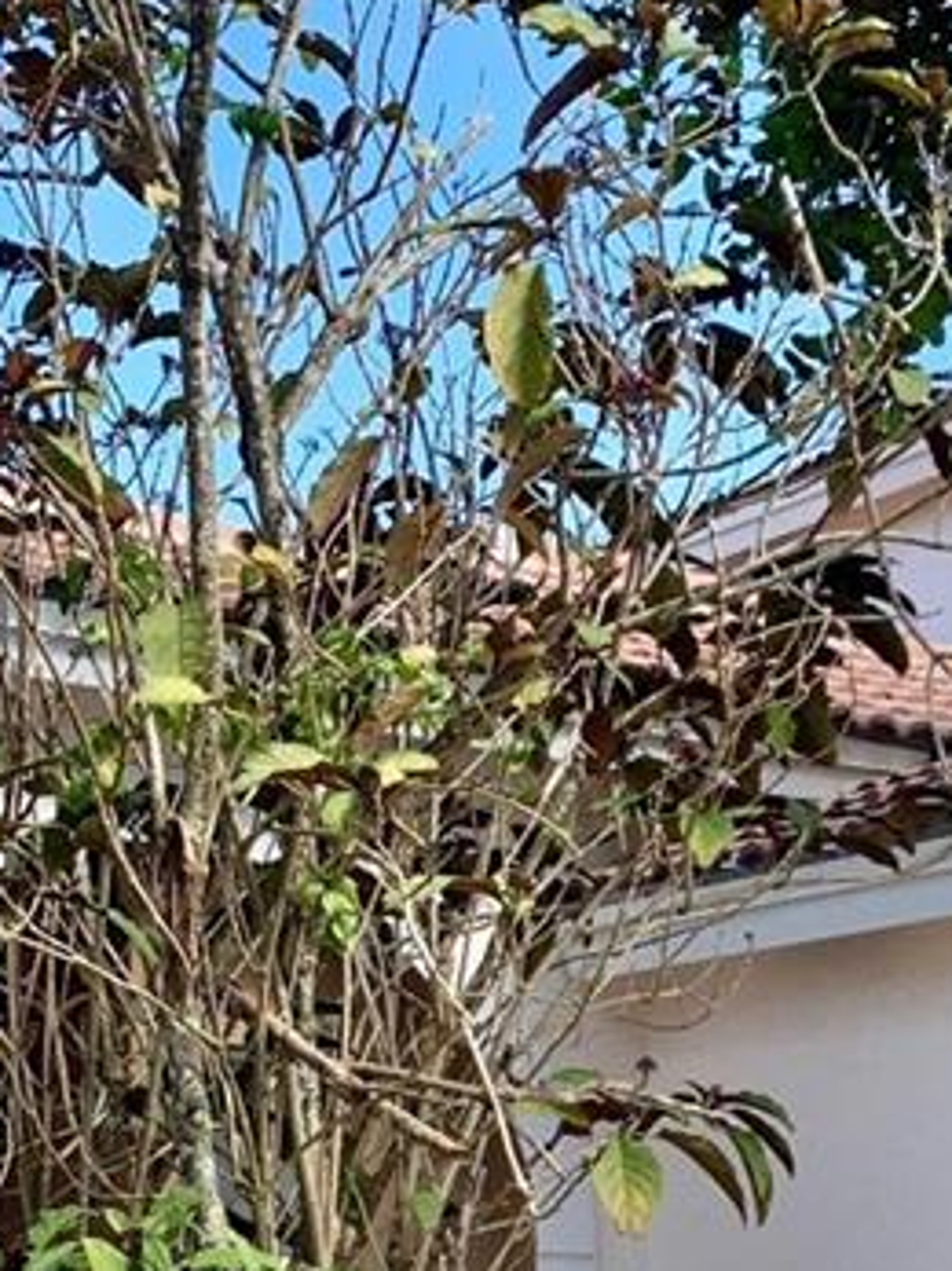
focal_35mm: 90
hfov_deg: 16.0
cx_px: 1011
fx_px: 3302
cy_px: 1494
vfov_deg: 20.5
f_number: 1.8
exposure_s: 1/687
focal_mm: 4.25
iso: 25
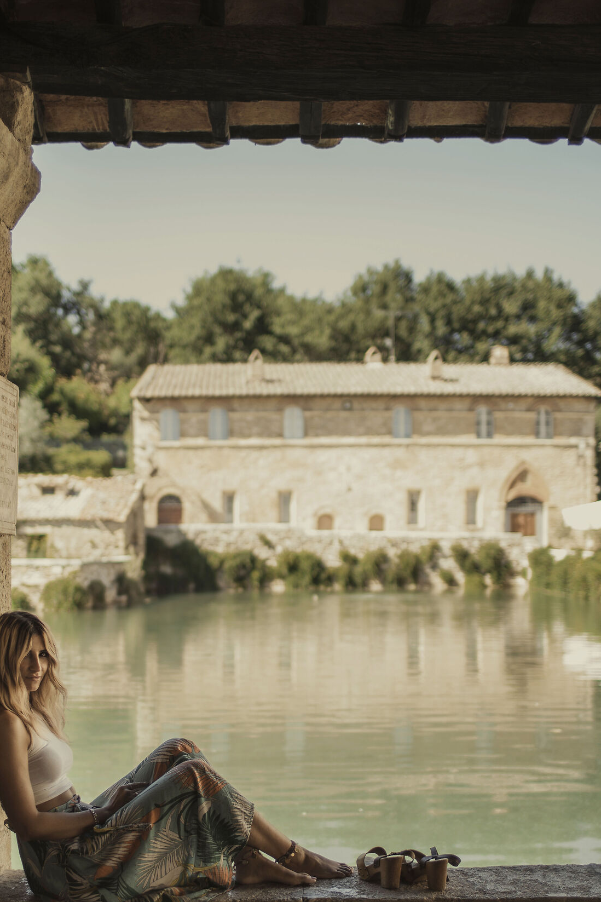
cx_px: 236
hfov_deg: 26.4
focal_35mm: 51
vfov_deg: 38.7
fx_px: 1277
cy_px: 559
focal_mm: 35
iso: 100
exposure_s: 1/800
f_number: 1.6
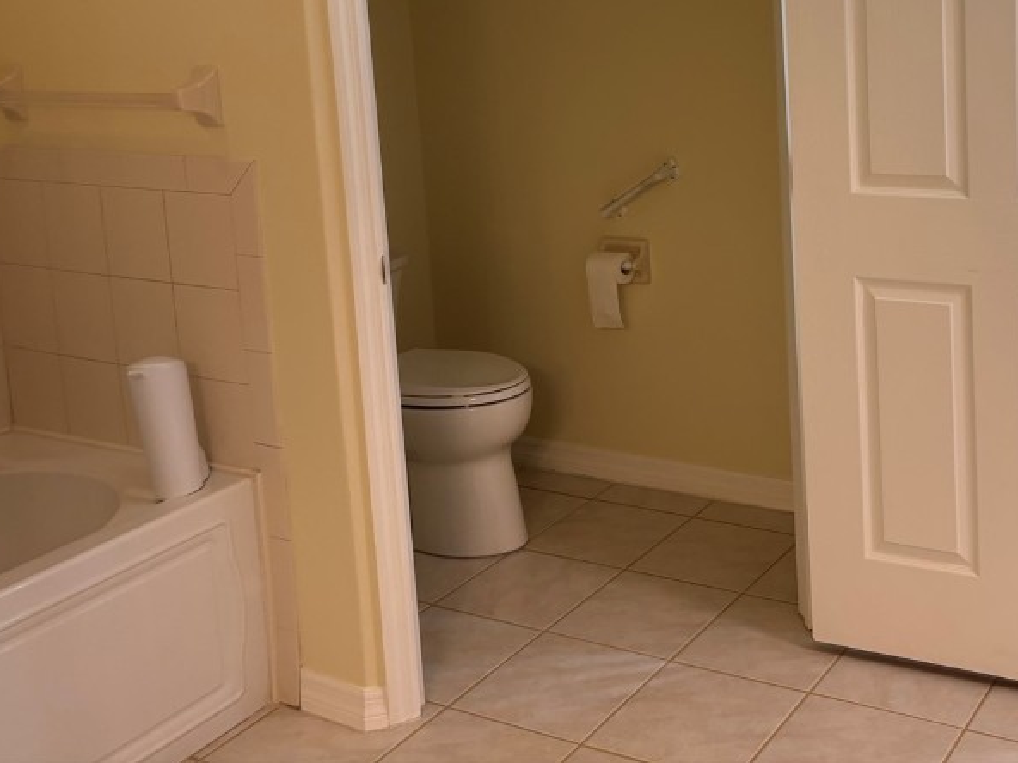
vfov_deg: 31.0
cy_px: 107
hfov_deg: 40.8
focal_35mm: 45
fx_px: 1323
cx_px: 776
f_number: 1.6
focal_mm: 5.96
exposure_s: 1/120
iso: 80
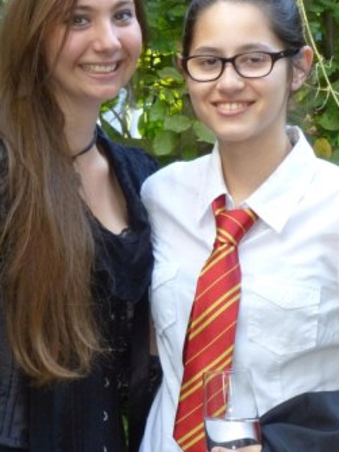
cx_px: 118
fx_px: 2953
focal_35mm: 226
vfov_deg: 8.8
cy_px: 204
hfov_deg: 6.6
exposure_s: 1/60
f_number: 5.3
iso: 500
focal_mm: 25.5
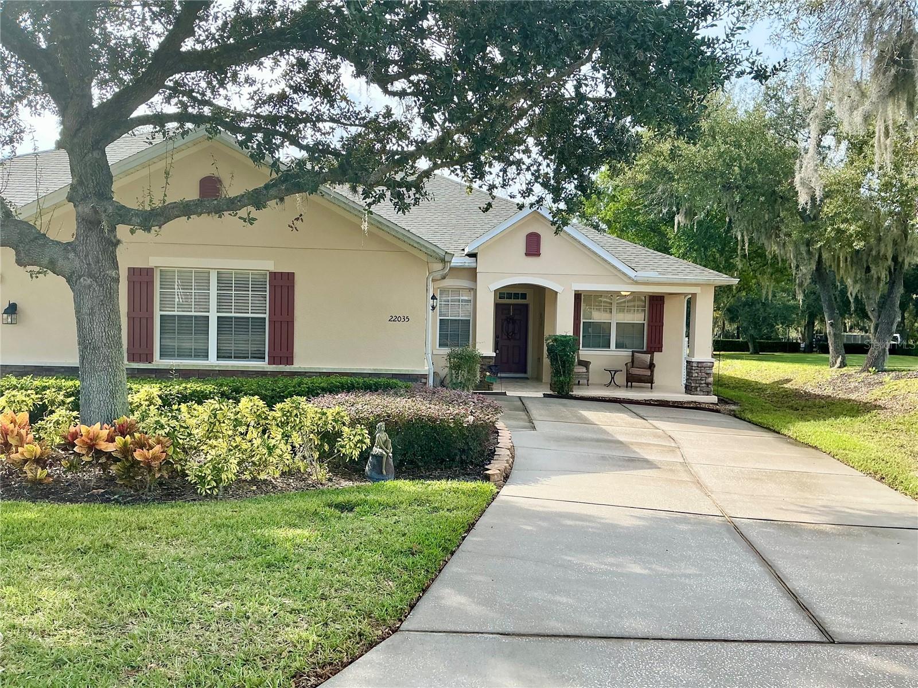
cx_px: 459
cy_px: 344
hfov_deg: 63.4
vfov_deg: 49.7
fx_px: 743
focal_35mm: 28
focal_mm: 3
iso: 25
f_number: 1.8
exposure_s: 1/482
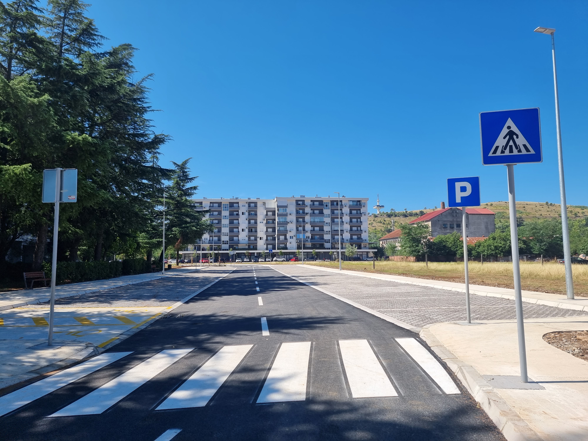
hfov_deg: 71.6
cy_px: 220
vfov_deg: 56.8
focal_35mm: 24
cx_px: 294
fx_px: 408
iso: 50
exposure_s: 1/1132
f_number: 1.8
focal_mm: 6.7
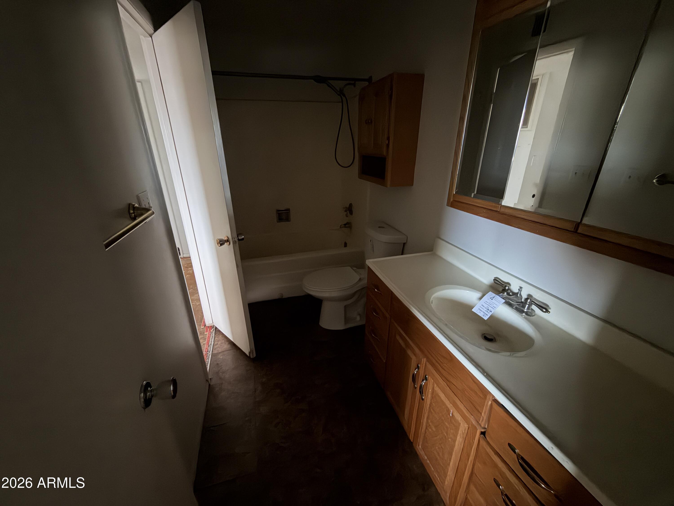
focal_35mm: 14
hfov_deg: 102.1
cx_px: 337
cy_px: 253
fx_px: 273
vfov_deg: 85.7
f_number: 2.2
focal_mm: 2.22
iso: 1250
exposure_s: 1/15
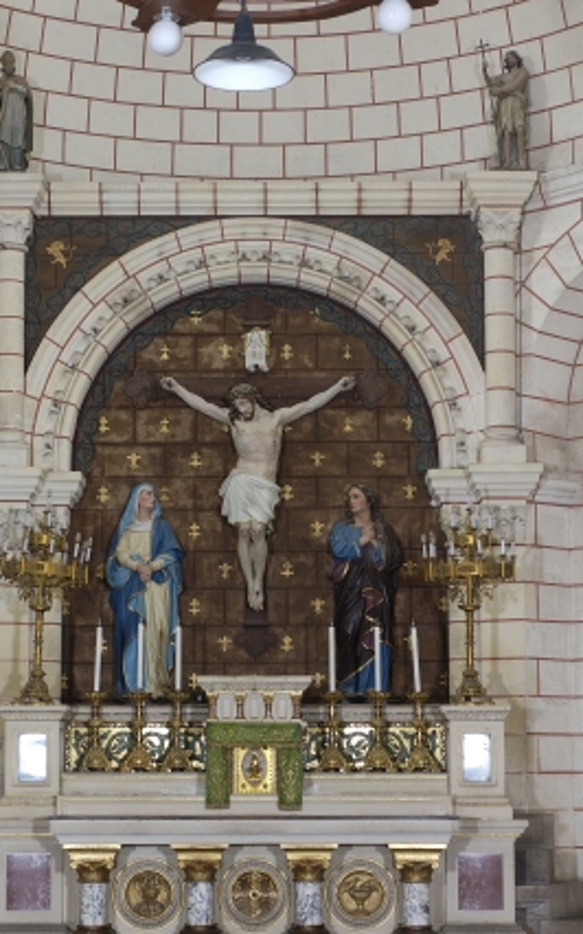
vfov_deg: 25.0
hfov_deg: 15.8
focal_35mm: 83
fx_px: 2102
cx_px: 243
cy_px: 548
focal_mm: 45
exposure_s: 1
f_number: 9
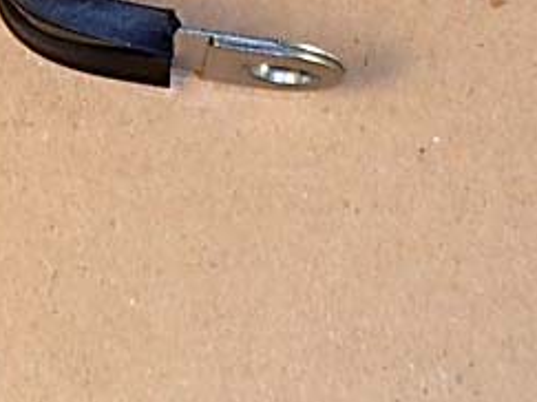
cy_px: -40
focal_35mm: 137
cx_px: 219
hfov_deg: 14.4
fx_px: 2124
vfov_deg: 10.7
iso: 200
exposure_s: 1/50
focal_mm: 9.39
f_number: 5
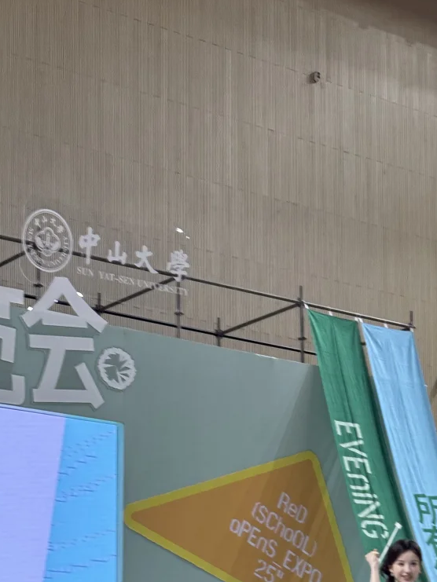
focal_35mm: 101
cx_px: 365
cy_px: 555
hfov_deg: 14.5
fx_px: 1700
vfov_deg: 19.0
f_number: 1.6
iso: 50
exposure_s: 1/60
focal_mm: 5.96
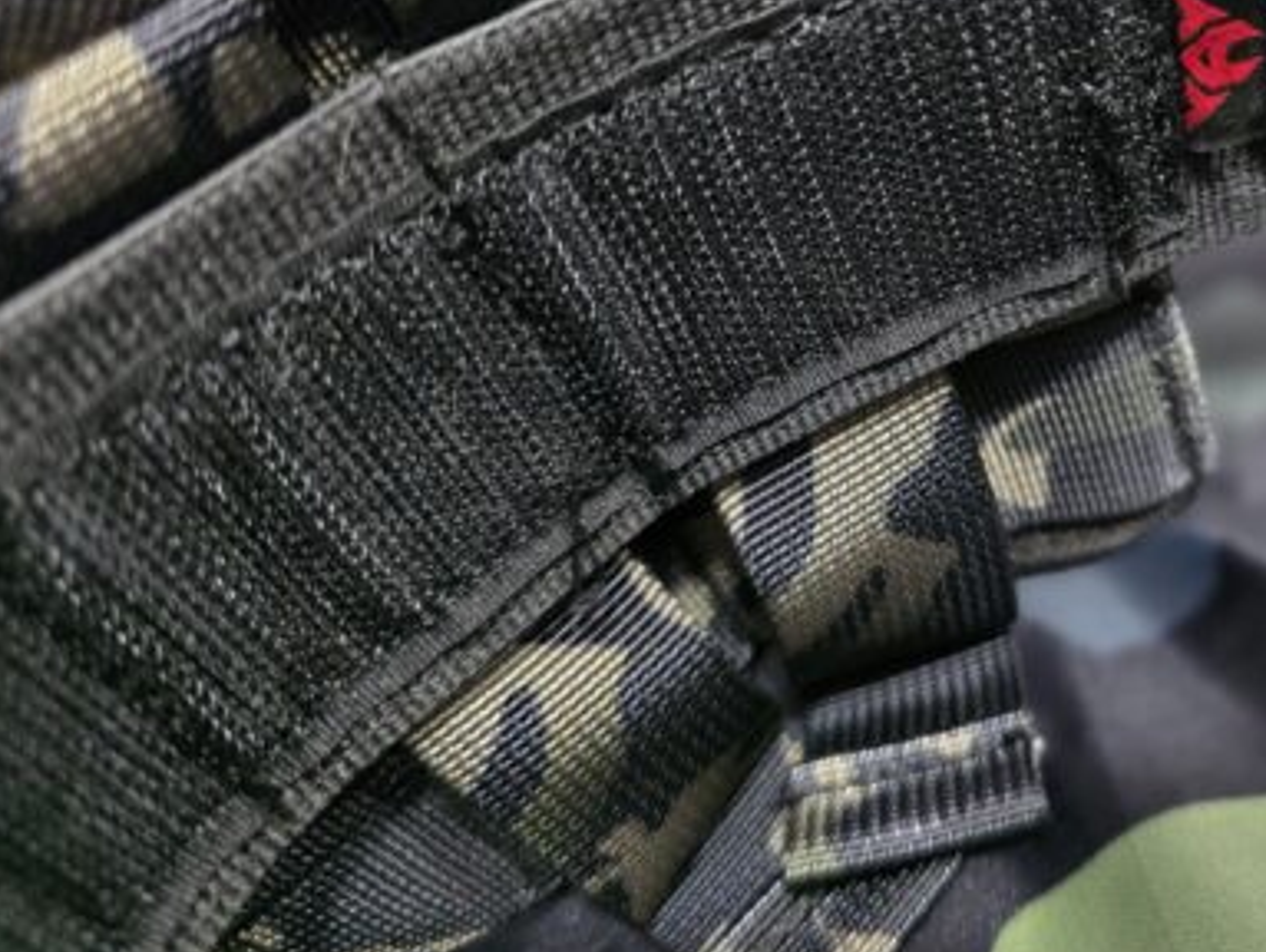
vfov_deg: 38.8
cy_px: 258
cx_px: 949
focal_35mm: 36
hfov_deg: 49.3
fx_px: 1318
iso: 1600
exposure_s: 1/50
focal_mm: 6.3
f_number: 1.7
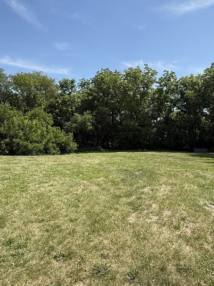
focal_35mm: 25
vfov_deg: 69.3
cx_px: 116
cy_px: 131
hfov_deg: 54.8
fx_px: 206
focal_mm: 2.22
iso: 50
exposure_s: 1/1497
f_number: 2.2
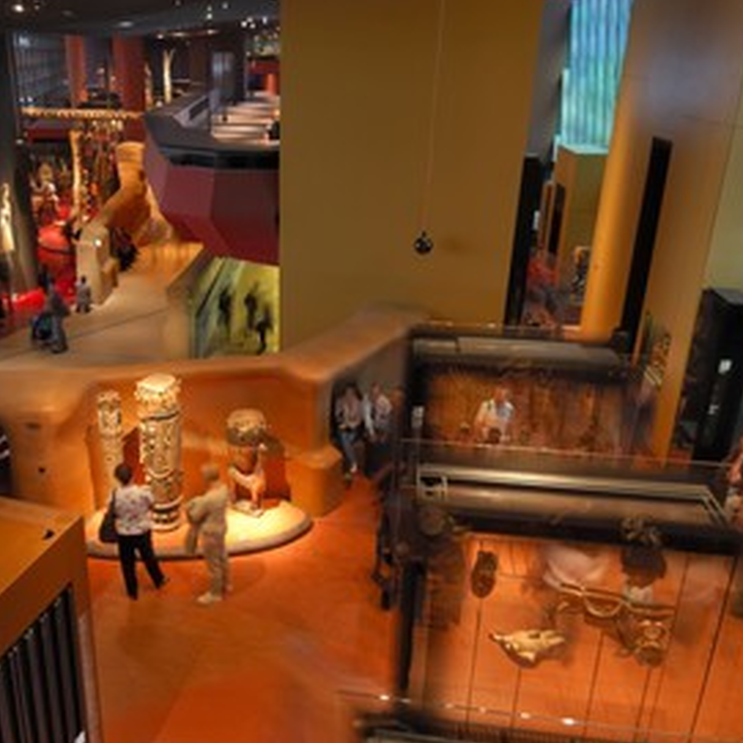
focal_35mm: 30
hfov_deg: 53.7
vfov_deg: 54.6
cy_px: 370
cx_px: 263
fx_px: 720
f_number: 4
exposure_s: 1.5
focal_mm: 15
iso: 100
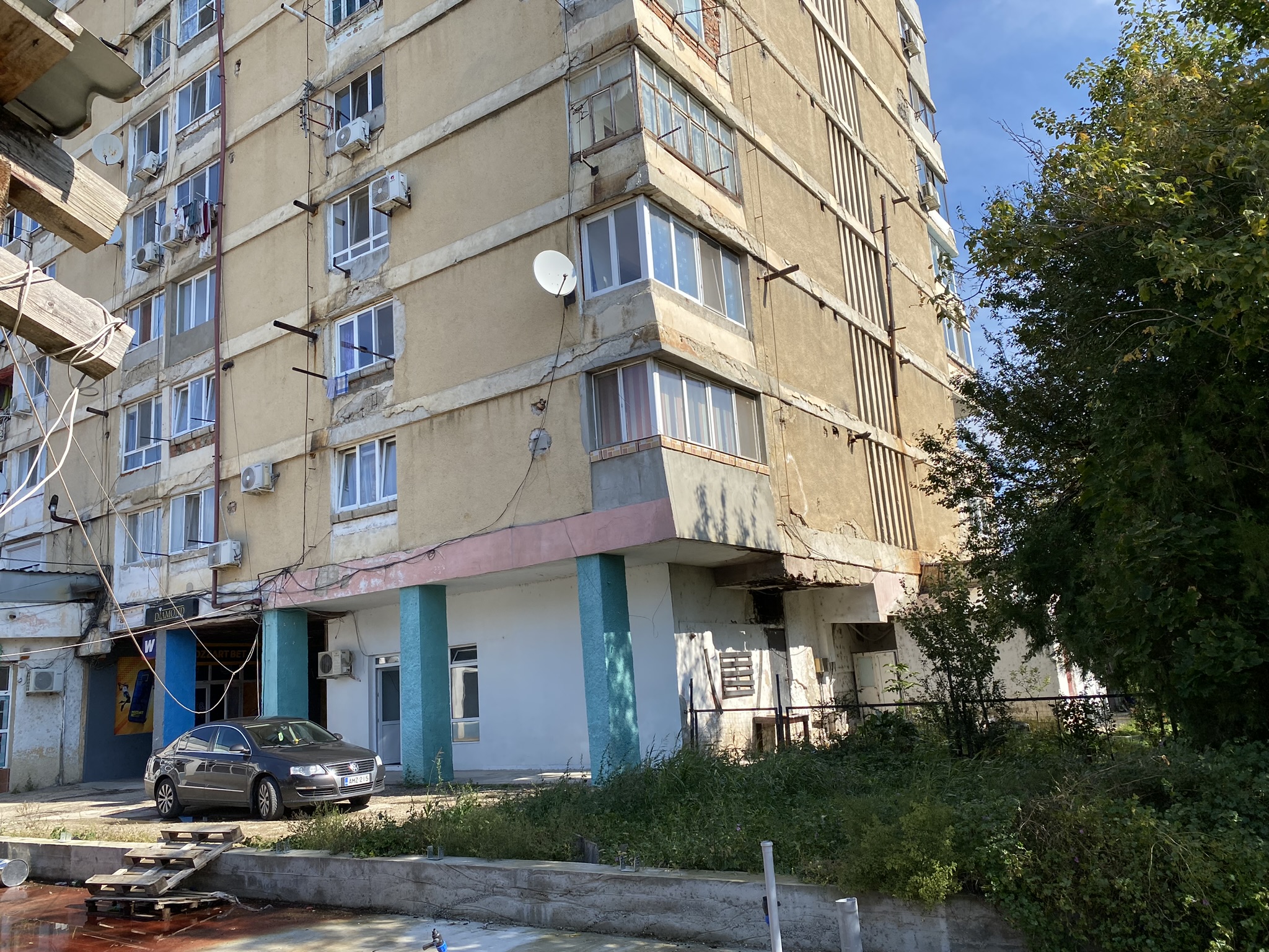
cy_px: 476
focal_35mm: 26
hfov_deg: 67.3
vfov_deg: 53.1
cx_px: 634
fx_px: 953
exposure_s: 1/2066
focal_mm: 4.25
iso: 32
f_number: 1.8
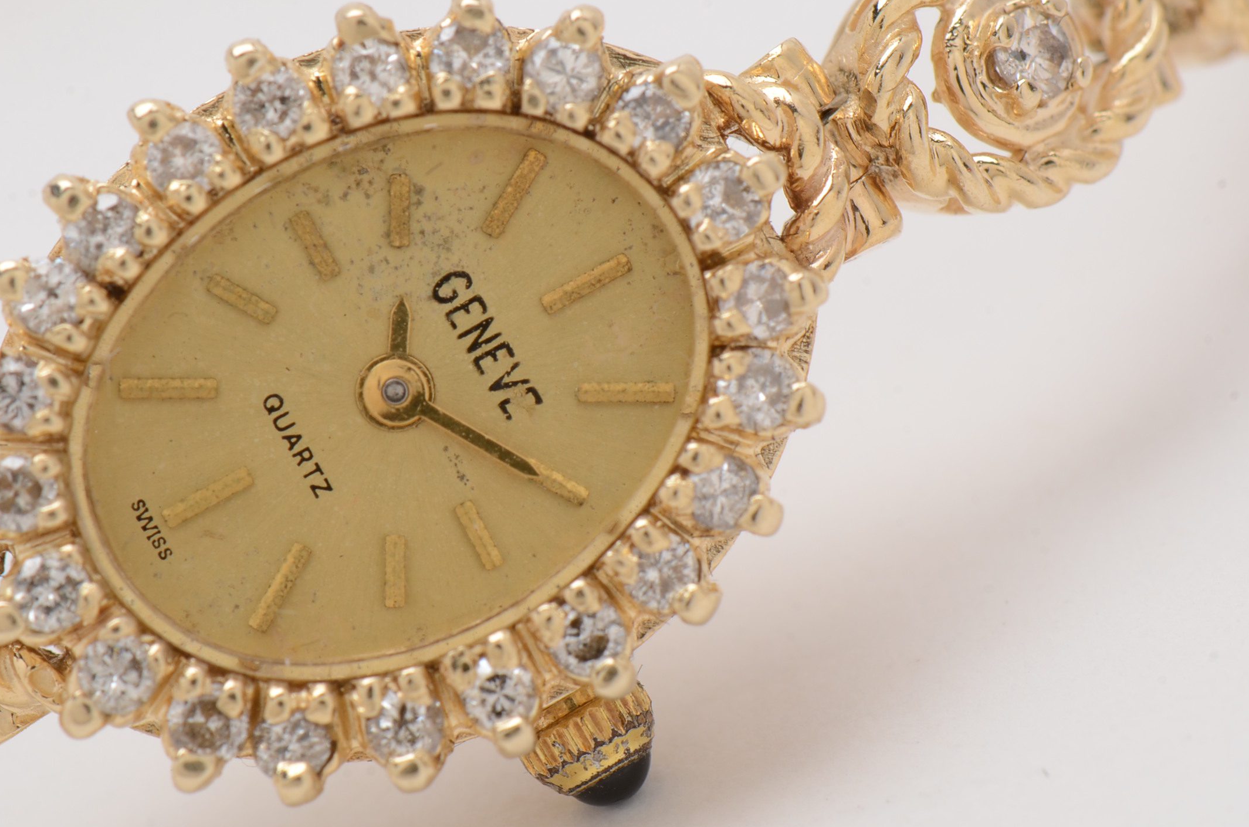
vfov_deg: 9.3
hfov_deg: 13.9
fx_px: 5109
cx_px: 689
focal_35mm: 148
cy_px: 439
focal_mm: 85
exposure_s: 1/125
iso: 200
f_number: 18
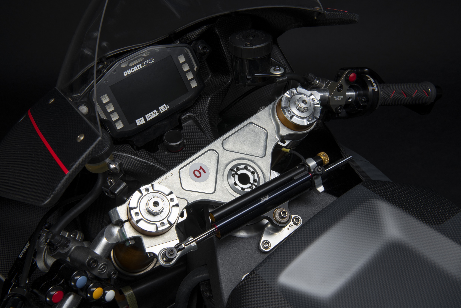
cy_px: 154
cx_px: 230
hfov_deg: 48.5
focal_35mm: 40
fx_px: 512
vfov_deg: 33.4
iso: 100
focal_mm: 40
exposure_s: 1/160
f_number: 18
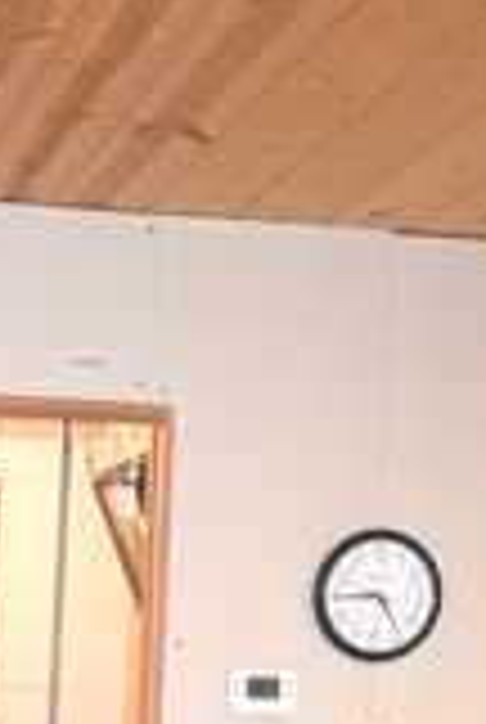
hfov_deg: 12.7
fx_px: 2157
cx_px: -27
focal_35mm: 107
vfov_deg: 18.2
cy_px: 850
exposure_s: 1/60
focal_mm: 24
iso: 1100
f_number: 4.2
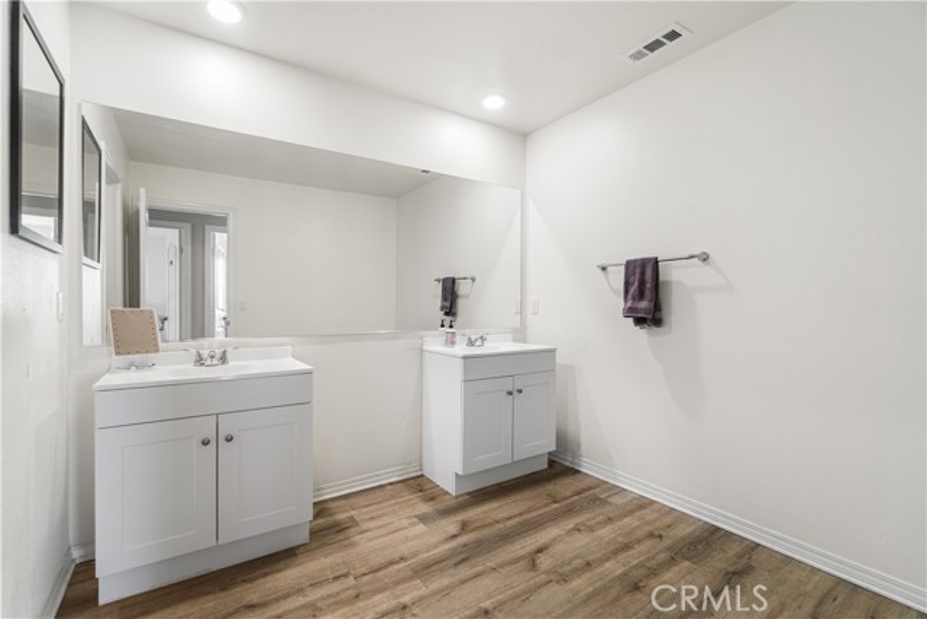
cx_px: 464
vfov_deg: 77.4
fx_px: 386
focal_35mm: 15
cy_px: 310
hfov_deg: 100.4
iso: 320
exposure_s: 1/5
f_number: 8
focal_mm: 10
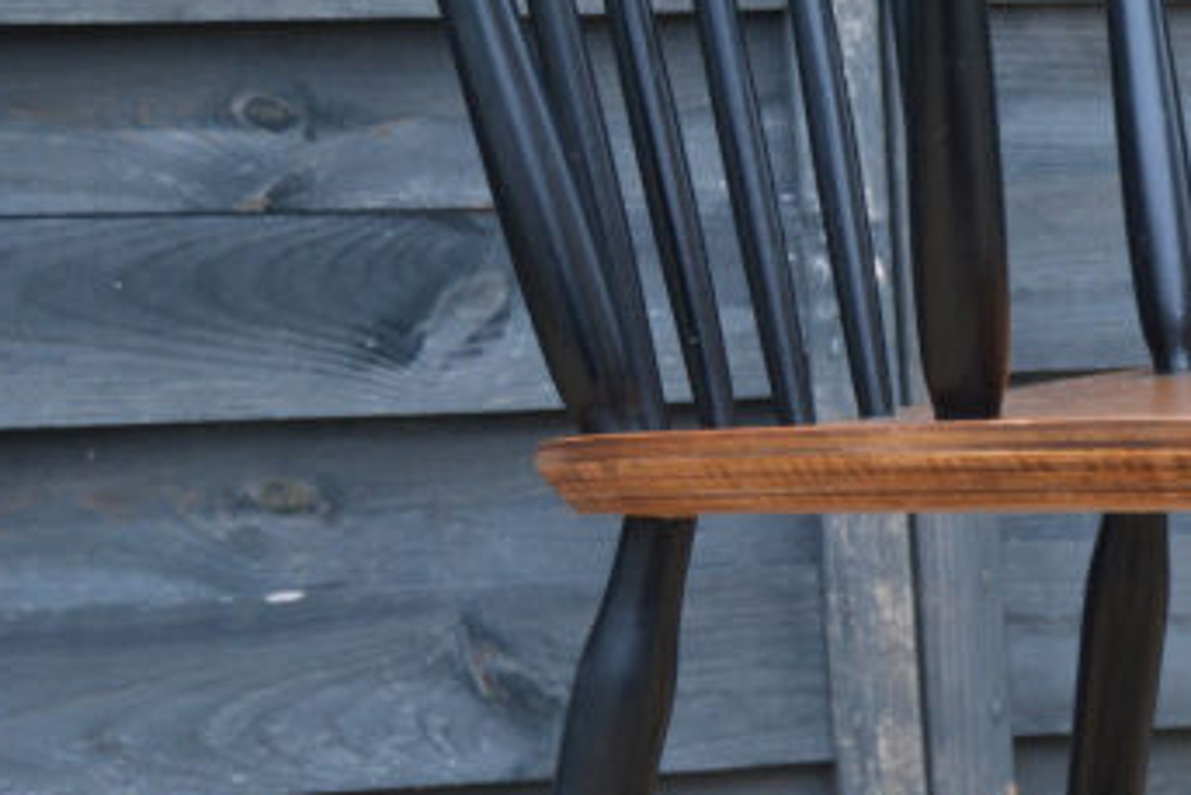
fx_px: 3905
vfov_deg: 11.4
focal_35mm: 118
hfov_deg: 16.9
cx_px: 1212
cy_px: 1000
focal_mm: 30
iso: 400
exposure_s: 1/60
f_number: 4.2
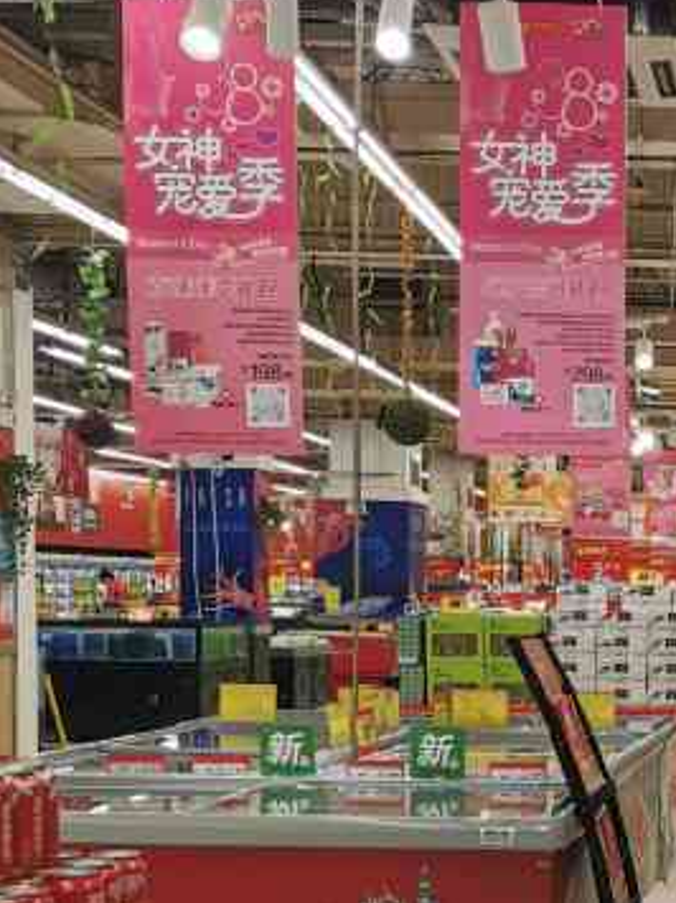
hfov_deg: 19.1
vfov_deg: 27.0
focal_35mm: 71
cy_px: 680
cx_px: 882
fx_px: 1850
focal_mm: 5.58
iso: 50
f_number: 1.8
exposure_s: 1/101
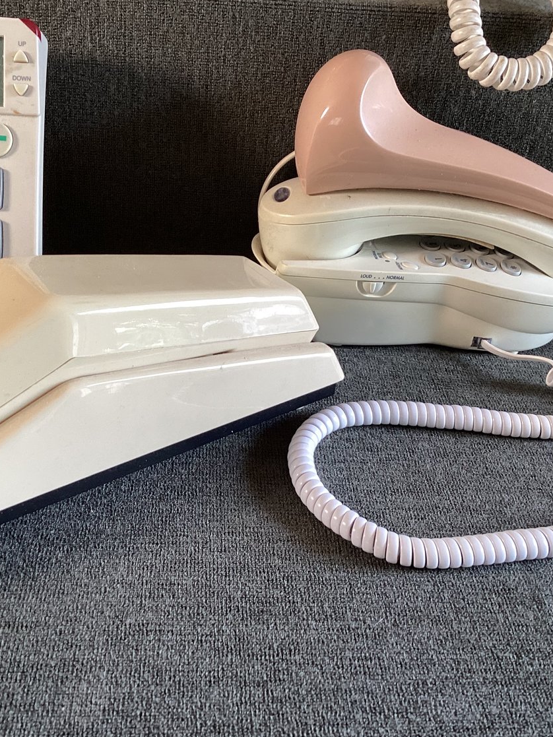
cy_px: 370
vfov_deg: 44.8
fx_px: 894
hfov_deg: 34.3
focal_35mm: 42
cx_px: 262
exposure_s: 1/100
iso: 100
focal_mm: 3.3
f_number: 2.4
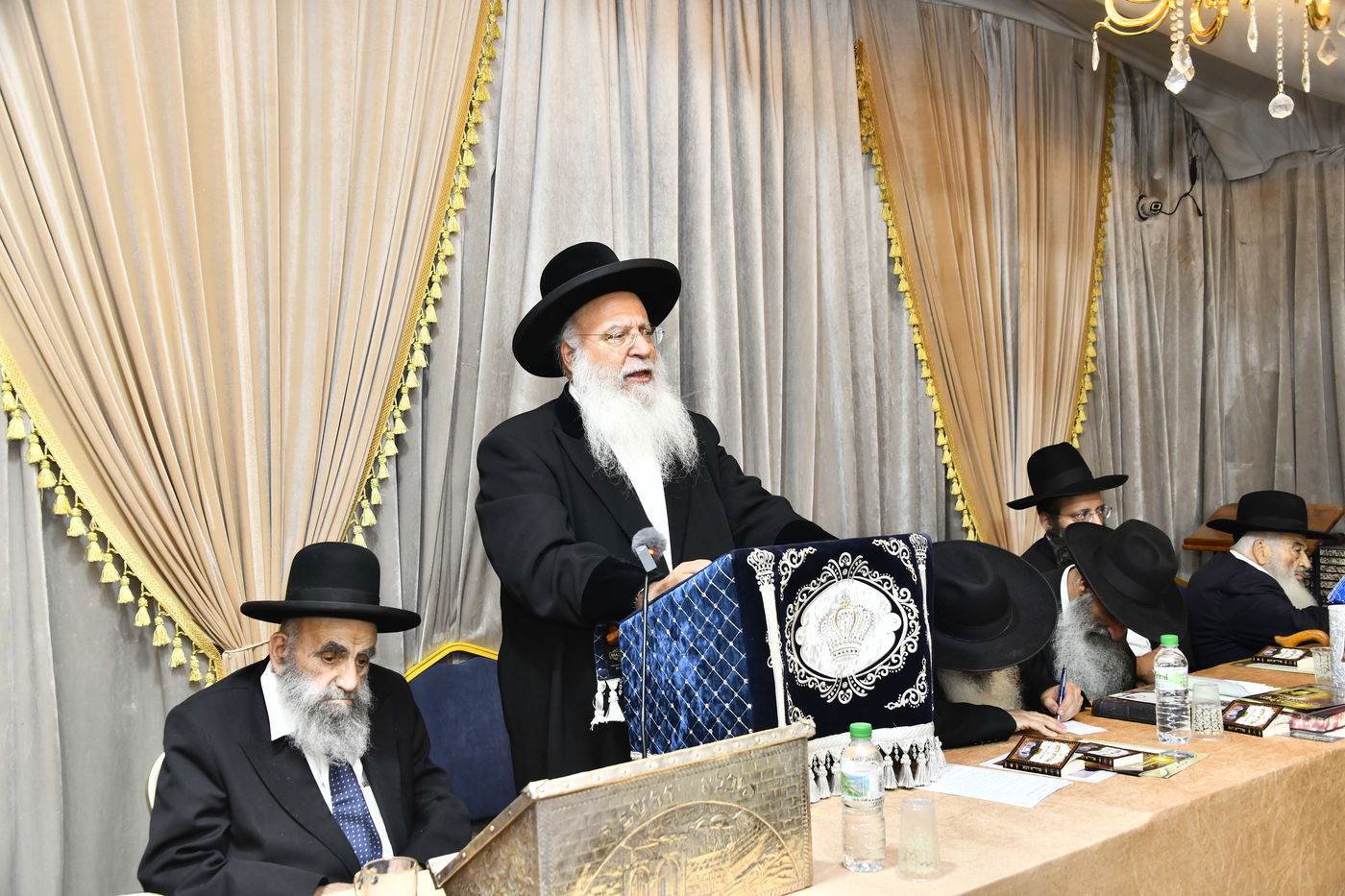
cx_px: 672
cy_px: 448
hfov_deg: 54.4
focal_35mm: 35
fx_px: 1307
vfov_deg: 37.8
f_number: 5.6
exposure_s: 1/160
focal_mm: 35
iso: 800
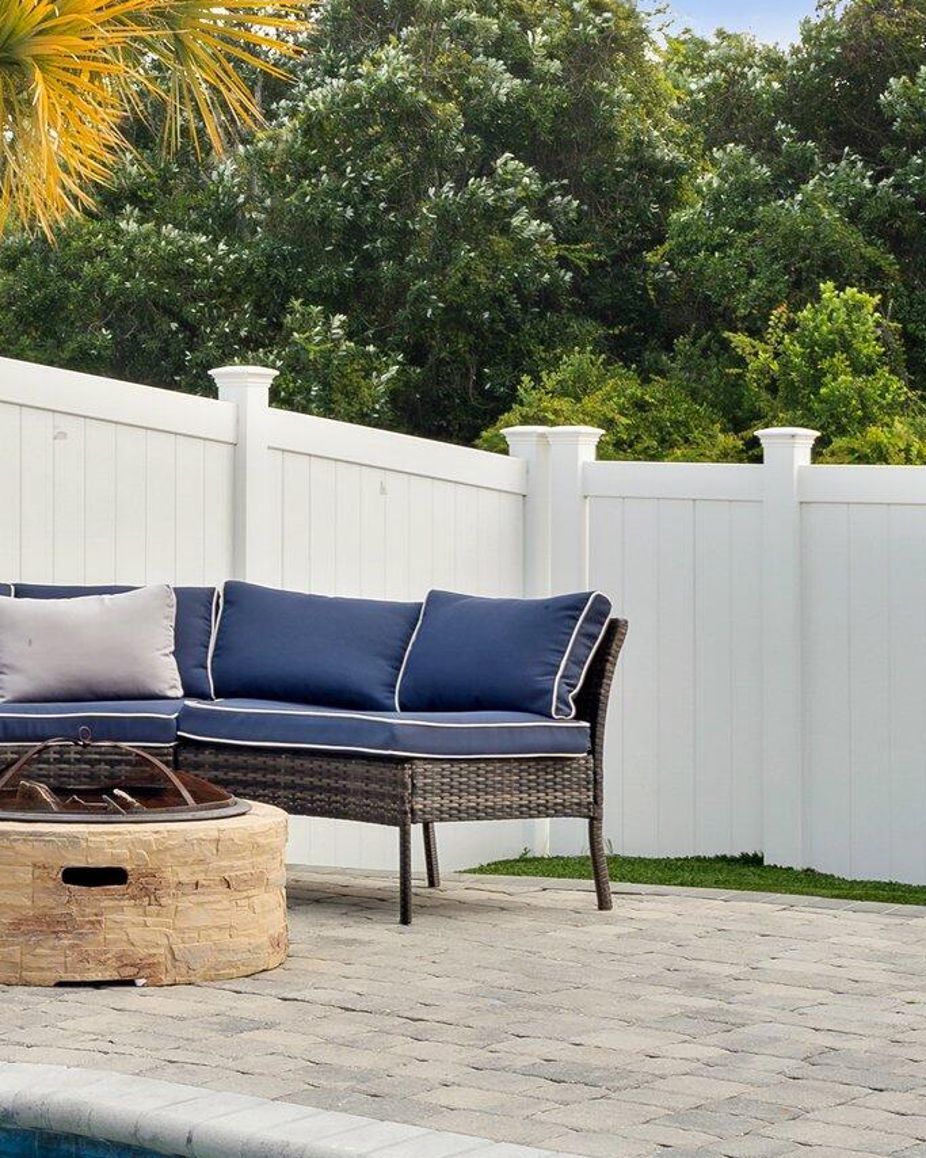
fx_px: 2775
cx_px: 65
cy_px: 463
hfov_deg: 18.6
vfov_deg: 23.5
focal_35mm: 81
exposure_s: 1/100
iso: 100
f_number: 8
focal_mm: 24
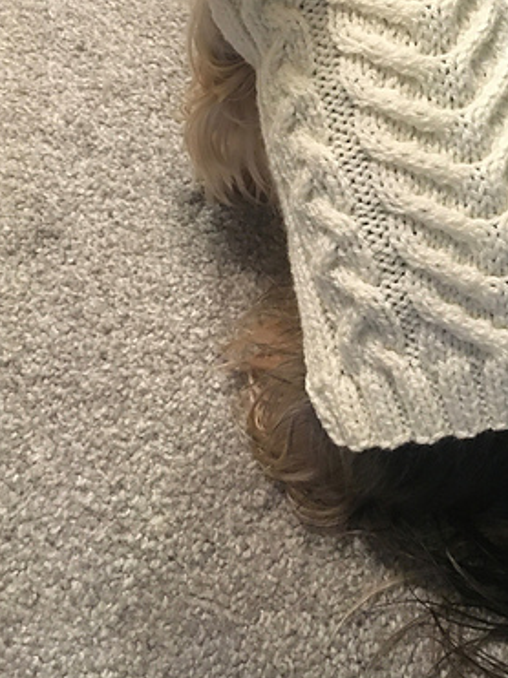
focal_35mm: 50
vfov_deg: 37.2
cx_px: 386
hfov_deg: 28.6
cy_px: 159
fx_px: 979
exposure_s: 1/17
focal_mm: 4.15
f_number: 2.2
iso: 250
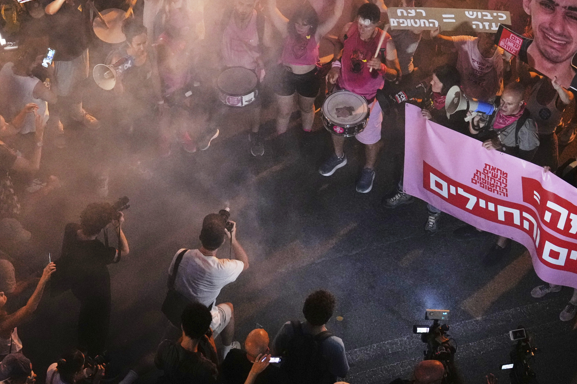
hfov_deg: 15.6
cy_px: 52
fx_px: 2083
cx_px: 70
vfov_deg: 10.5
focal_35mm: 130
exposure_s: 1/100
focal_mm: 70
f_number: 2.8
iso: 5000
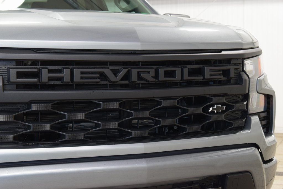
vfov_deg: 18.2
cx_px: 142
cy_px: 94
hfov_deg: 27.0
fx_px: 590
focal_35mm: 75
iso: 800
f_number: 6.3
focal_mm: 50
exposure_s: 1/15
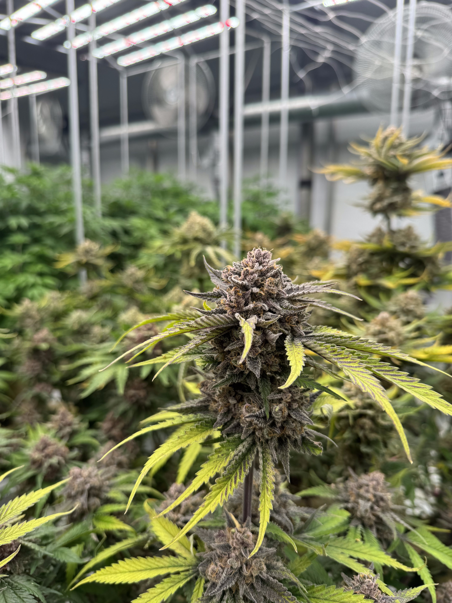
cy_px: 302
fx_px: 418
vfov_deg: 71.6
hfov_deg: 56.8
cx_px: 226
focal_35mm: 24
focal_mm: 6.76
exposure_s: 1/1034
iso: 80
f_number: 1.78
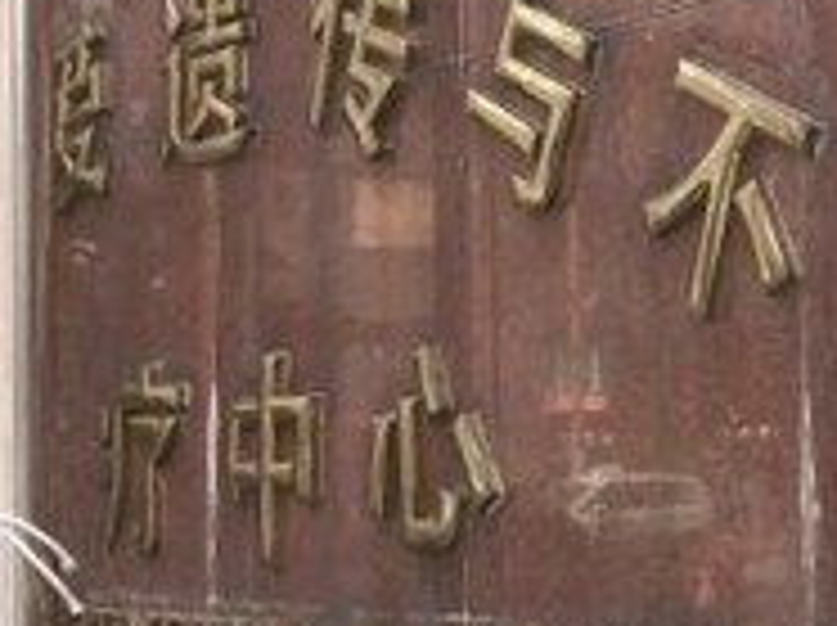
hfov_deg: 20.0
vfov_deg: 14.3
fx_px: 2342
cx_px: 693
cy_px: -284
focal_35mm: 97
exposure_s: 1/500
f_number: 1.8
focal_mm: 3.95
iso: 75
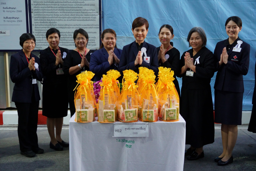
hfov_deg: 38.9
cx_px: 128
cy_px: 86
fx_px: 363
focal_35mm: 51
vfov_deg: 26.5
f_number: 4.5
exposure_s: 1/60
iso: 2500
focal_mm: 34
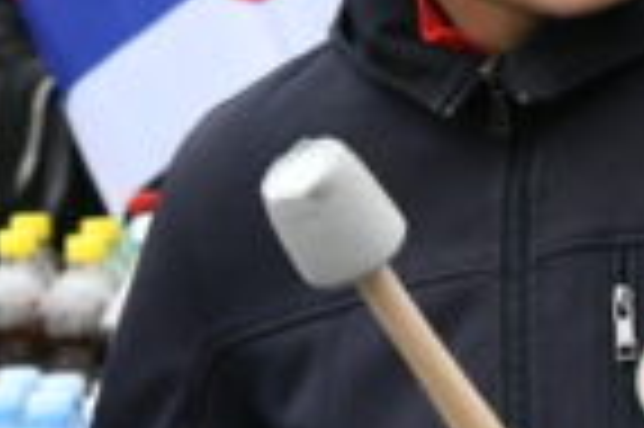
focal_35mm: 501
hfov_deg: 4.1
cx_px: 716
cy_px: 223
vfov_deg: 2.7
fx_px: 8952
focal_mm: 70
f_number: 5.6
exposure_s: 1/5000
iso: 3200
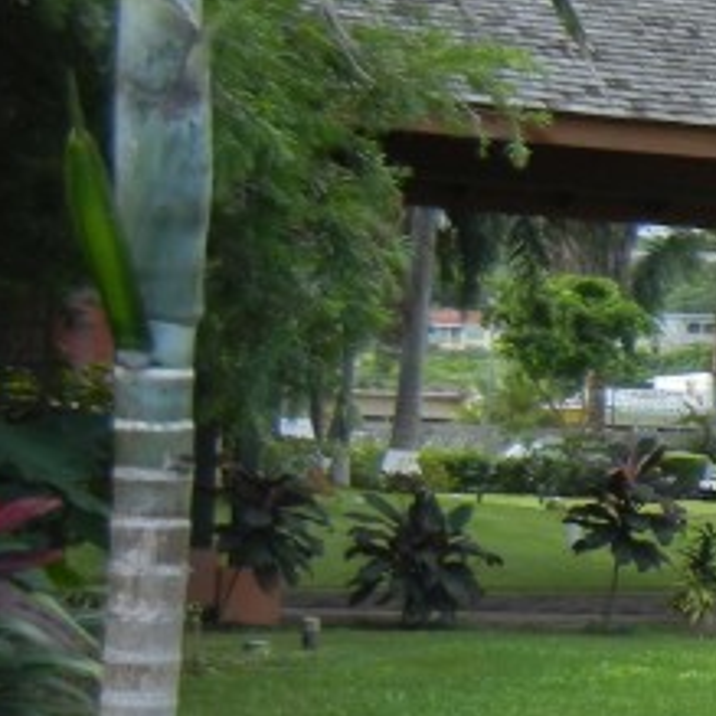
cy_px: 363
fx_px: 2902
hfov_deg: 11.8
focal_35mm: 124
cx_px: 1631
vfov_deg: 14.1
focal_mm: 5.4
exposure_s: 1/273
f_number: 3.5
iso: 160
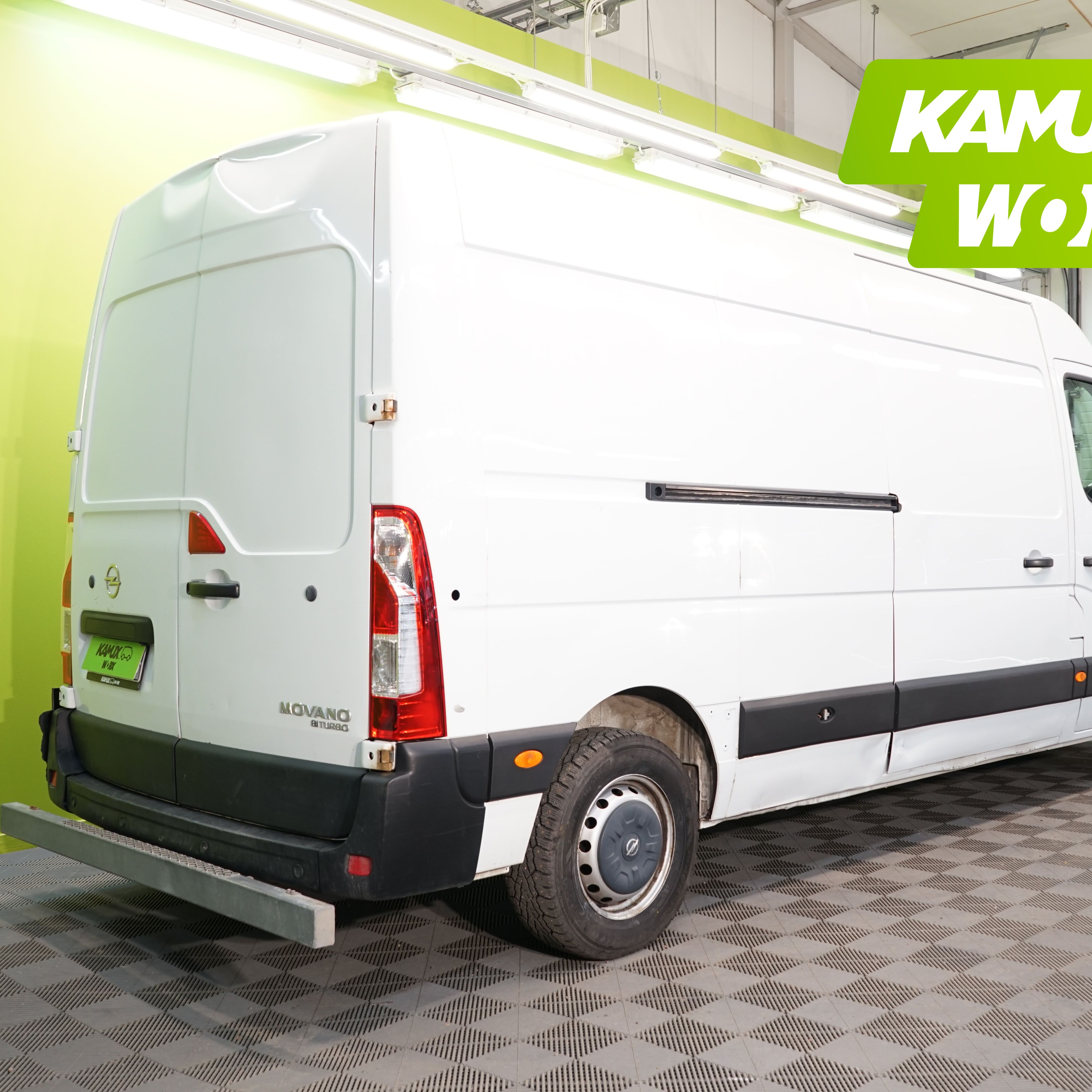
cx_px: 601
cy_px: 546
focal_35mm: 37
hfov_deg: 44.9
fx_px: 1321
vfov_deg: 44.9
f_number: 5.6
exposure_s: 1/25
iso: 640
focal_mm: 29
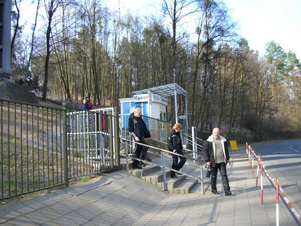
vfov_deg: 37.7
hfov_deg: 49.0
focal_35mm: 38
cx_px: 150
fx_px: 330
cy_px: 113
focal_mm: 6.2
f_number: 2.7
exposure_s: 1/200
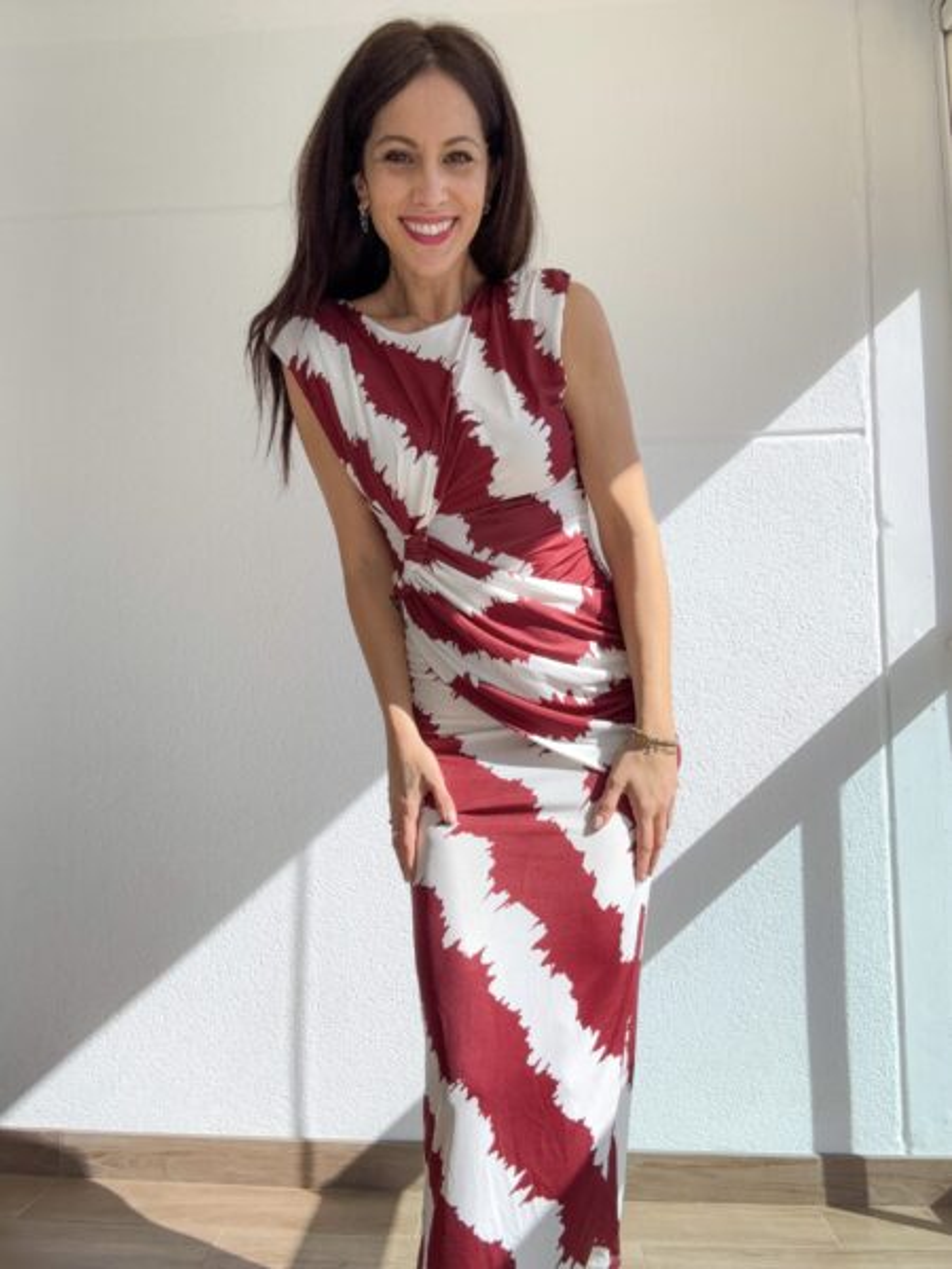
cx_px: 476
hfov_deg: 58.9
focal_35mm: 23
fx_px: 843
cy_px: 634
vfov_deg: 73.9
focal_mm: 2.69
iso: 25
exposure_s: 1/1000
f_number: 1.9
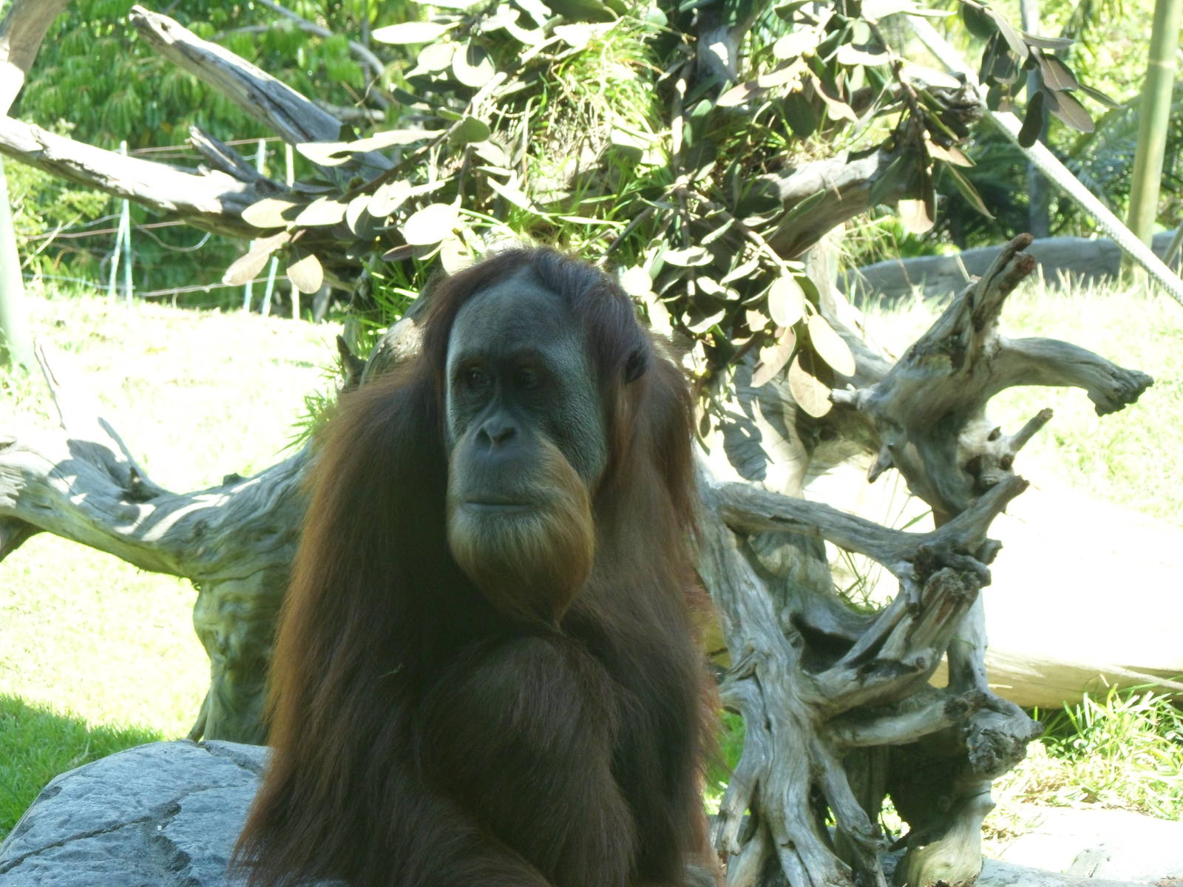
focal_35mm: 130
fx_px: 4443
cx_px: 592
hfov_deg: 15.2
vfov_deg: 11.4
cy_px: 444
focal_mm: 22.5
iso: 160
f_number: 5.4
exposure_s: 1/45
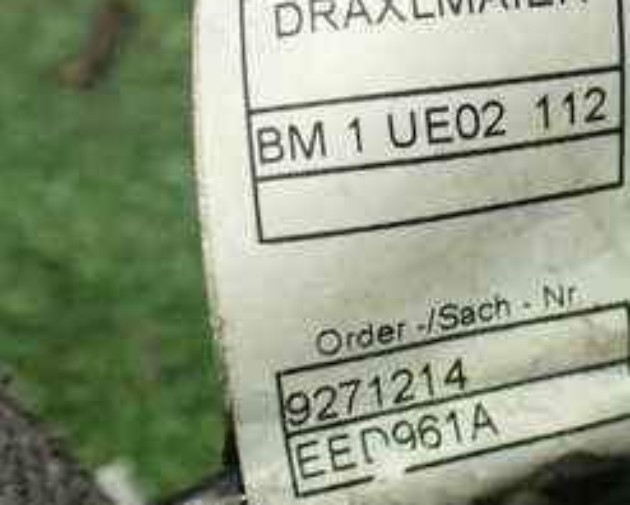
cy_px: 138
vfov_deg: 21.4
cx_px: 477
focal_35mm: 71
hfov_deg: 26.4
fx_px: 1325
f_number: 2.3
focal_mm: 5.4
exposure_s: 1/30
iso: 1000
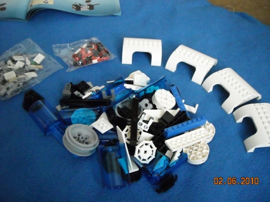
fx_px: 273
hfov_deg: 52.6
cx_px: 135
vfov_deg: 40.7
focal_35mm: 35
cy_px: 101
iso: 800
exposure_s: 1/30
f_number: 2.8
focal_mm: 5.7
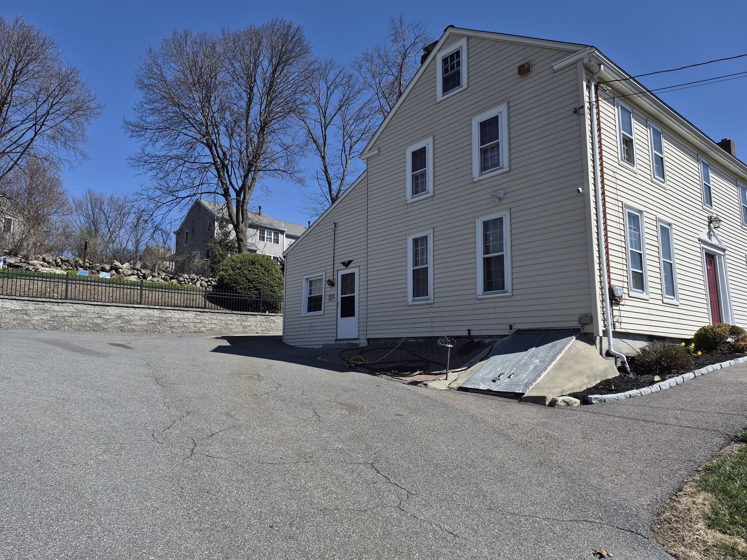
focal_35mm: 23
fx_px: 496
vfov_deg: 58.9
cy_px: 280
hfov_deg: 73.9
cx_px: 374
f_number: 1.8
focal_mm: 5.4
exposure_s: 1/2064
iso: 25
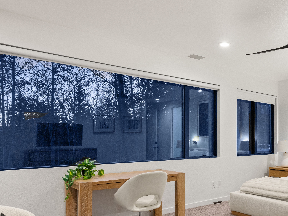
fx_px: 265
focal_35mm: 32
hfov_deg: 53.8
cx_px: 224
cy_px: 139
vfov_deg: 43.9
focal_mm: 19.5
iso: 640
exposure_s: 1/4
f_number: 7.1
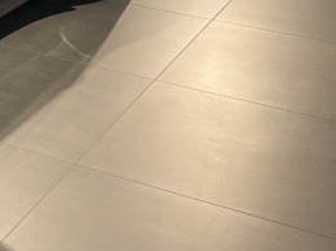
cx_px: -289
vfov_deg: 13.7
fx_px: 1009
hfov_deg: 15.8
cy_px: -60
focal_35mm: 104
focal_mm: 5.1
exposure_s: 1/50
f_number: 1.6
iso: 100
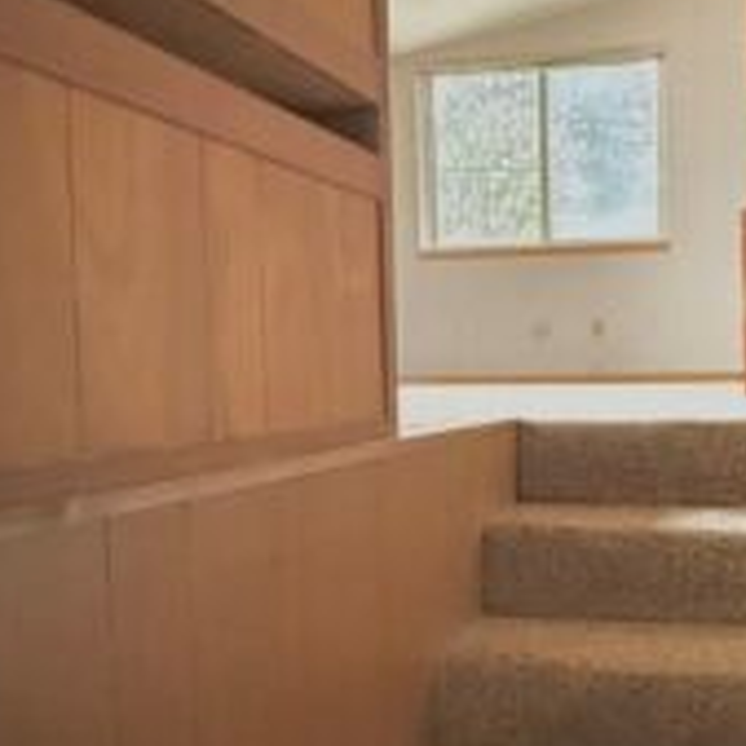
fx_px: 951
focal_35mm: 39
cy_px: 417
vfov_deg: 42.8
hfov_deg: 40.6
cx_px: 622
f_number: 2.2
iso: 1250
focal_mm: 2.22
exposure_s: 1/60
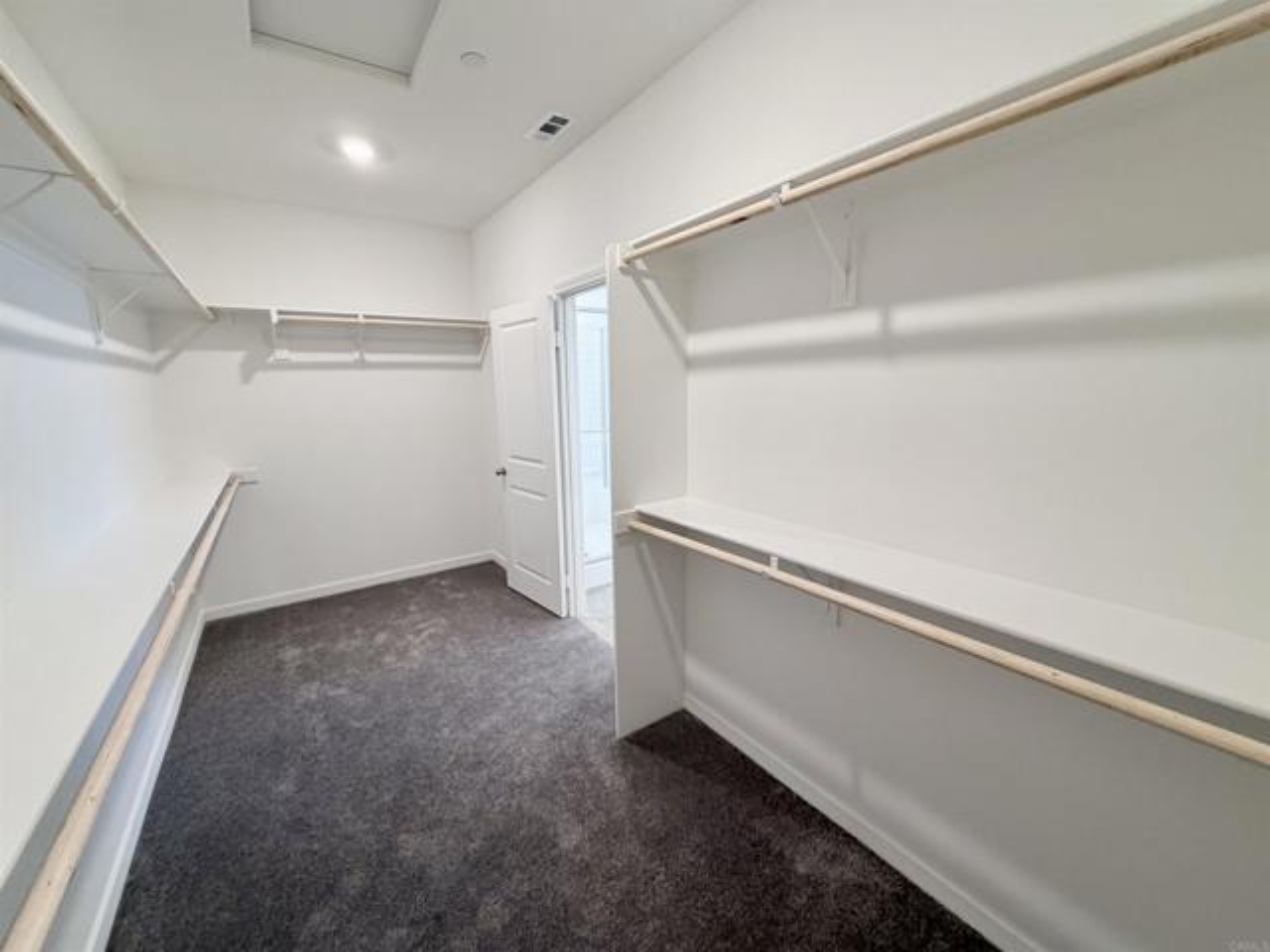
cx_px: 635
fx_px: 514
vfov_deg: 85.7
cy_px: 476
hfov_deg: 102.1
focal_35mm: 14
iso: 200
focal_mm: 2.22
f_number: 2.2
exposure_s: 1/60
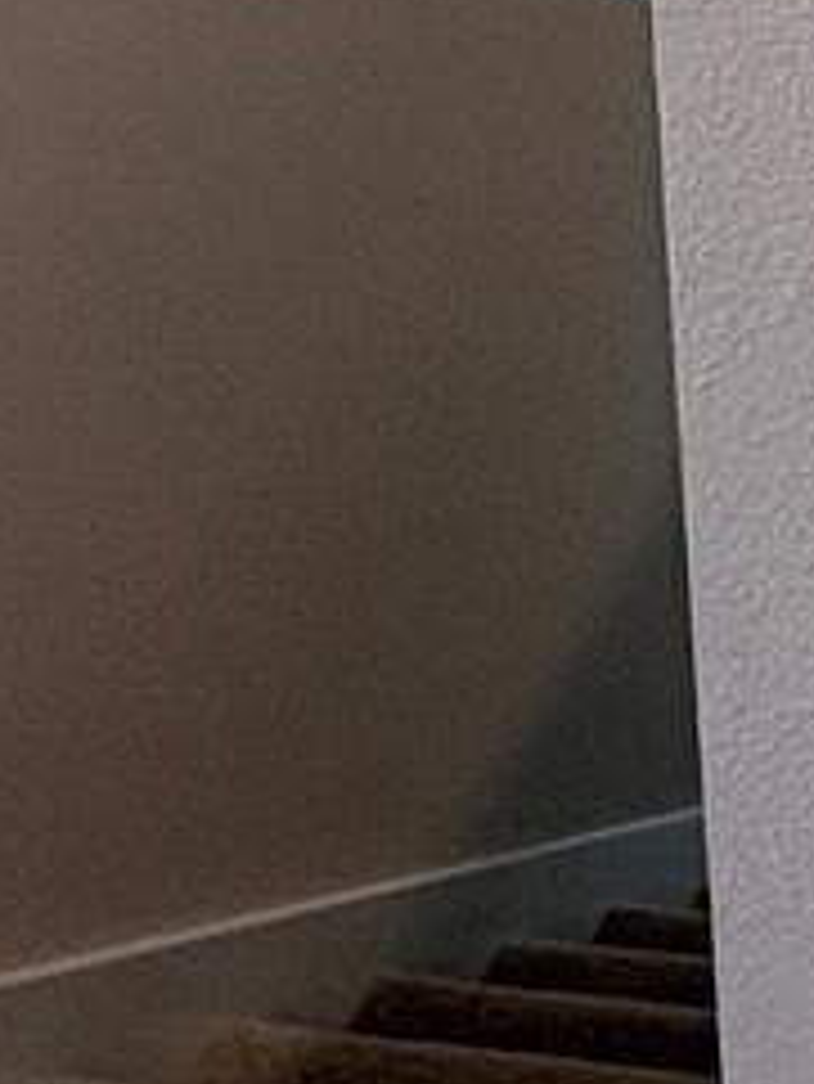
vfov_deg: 18.7
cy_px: -535
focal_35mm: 93
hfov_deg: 14.3
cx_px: 1385
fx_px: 2913
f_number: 2.2
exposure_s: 1/120
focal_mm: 2.22
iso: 160
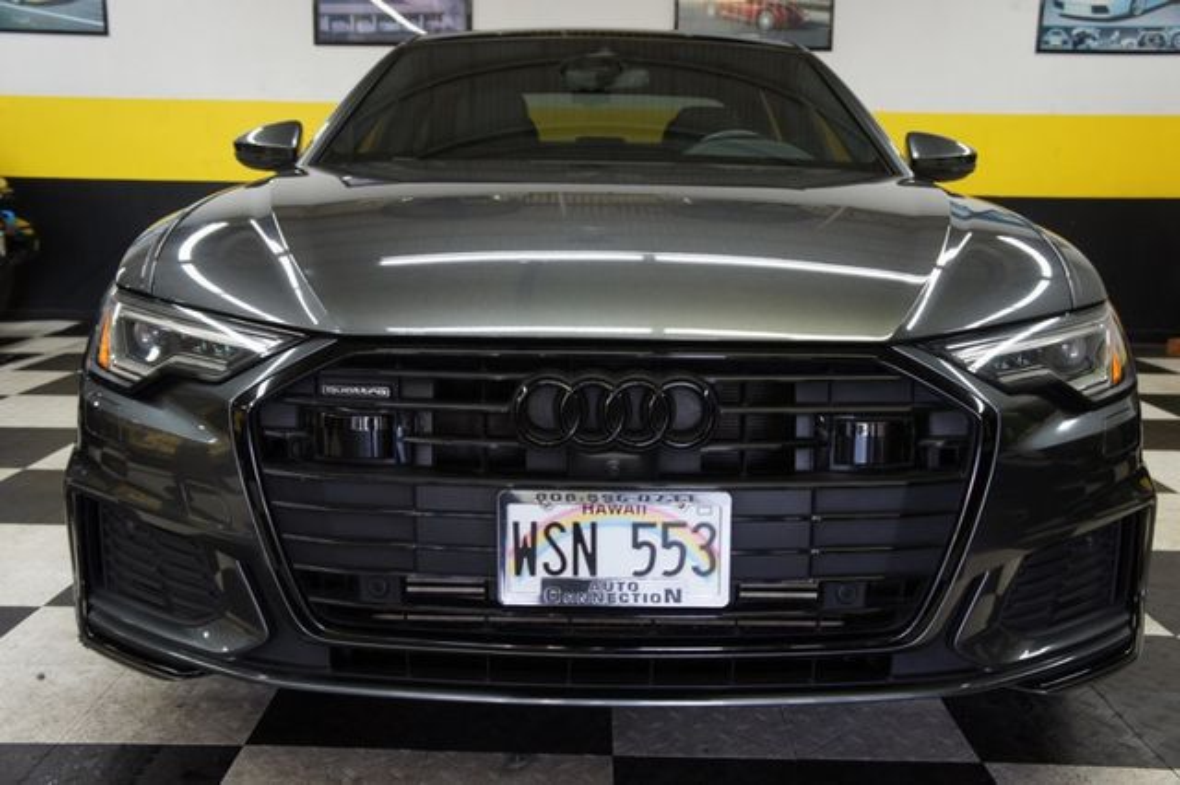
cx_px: 590
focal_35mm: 34
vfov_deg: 38.3
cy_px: 392
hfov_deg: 55.1
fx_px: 1130
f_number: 4
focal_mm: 23
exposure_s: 1/40
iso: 320
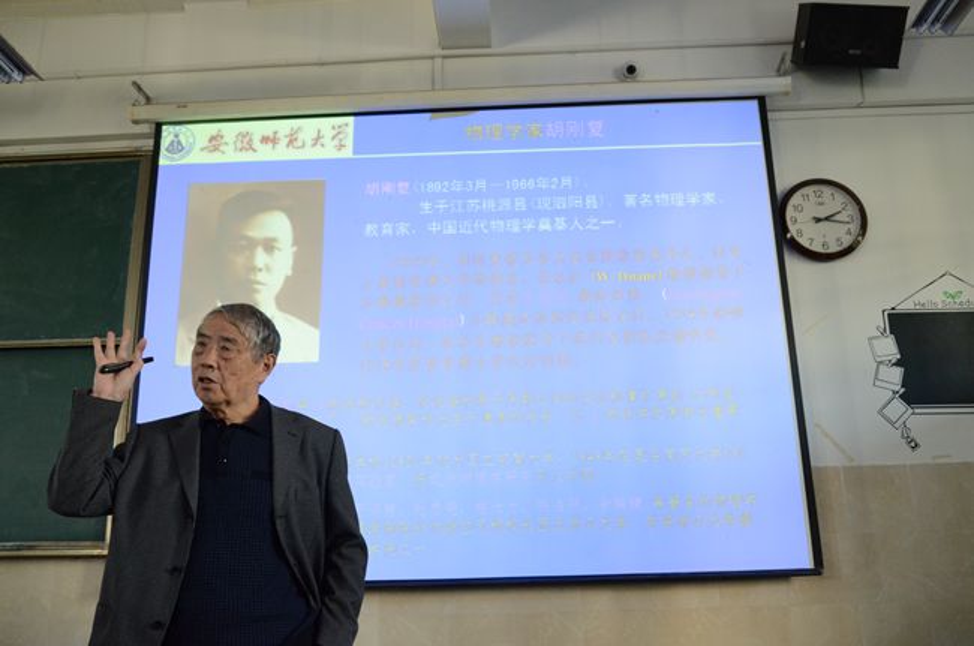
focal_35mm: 33
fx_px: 891
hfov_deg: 57.3
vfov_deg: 39.8
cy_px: 323
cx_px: 487
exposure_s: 1/60
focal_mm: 22
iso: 2200
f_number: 5.6
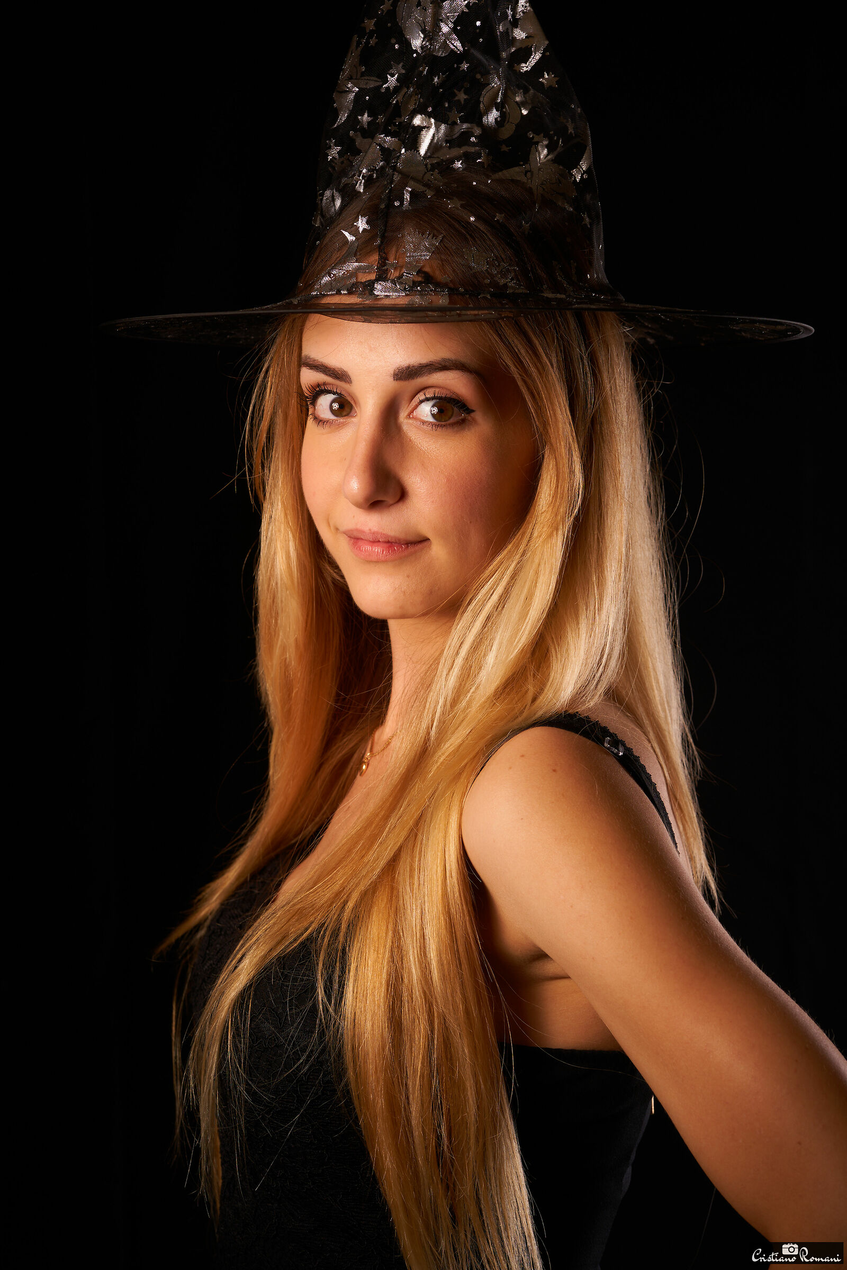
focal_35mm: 85
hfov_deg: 16.1
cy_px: 635
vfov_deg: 23.9
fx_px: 3000
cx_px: 424
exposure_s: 1/125
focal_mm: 85
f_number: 8
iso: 100
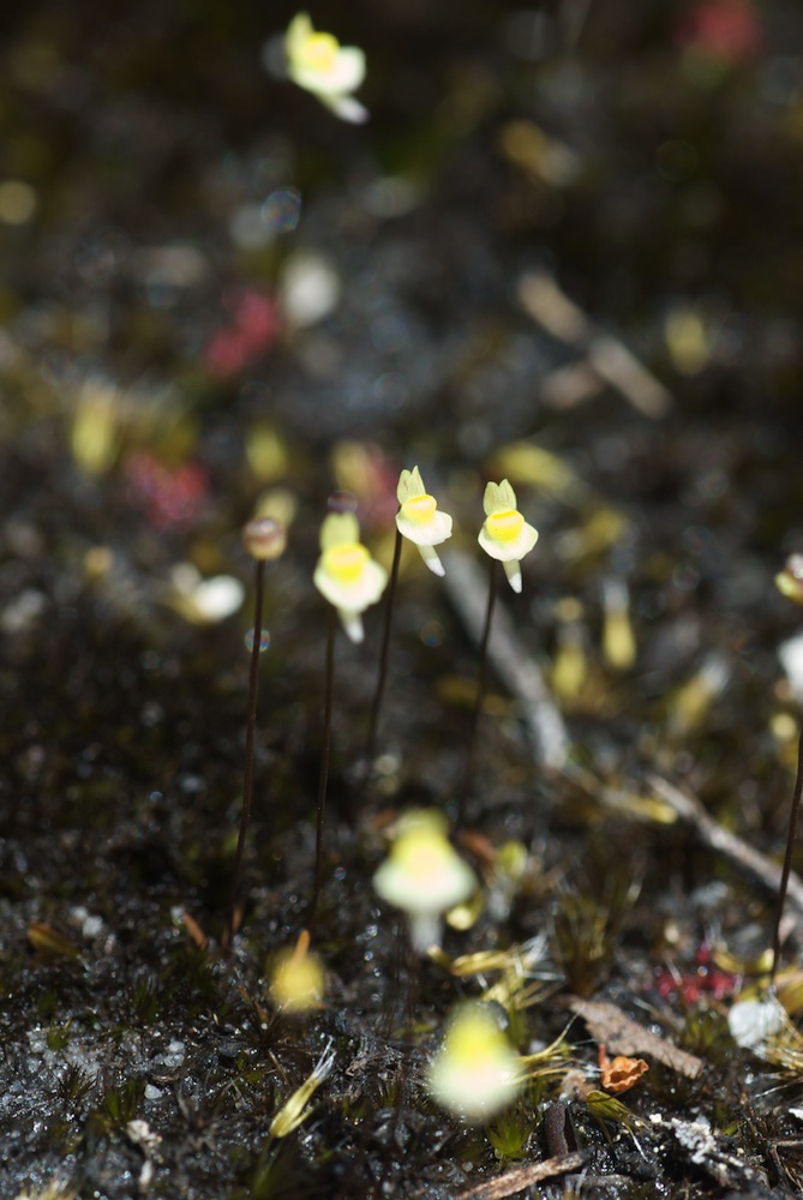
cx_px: 402
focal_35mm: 135
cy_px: 600
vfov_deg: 15.2
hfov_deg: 10.2
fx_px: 4506
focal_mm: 90
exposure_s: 1/80
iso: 160
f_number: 14
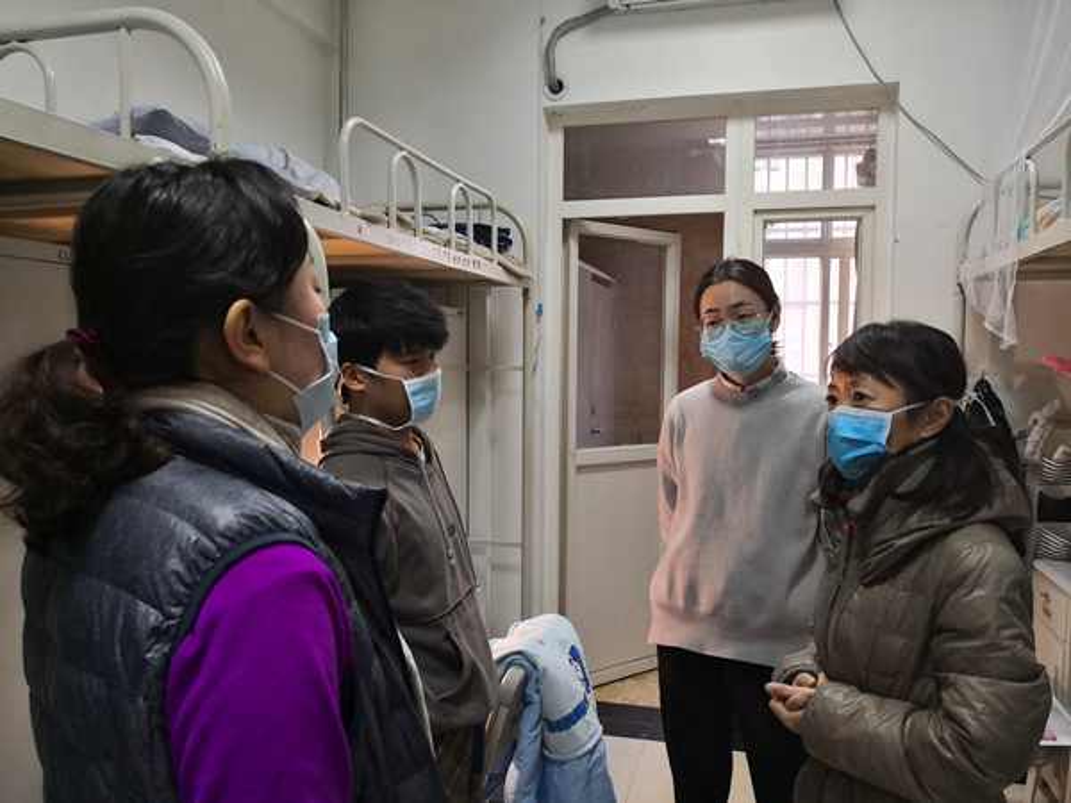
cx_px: 536
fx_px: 835
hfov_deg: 65.3
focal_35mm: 27
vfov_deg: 51.4
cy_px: 402
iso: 200
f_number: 1.6
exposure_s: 1/33.3
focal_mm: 3.95
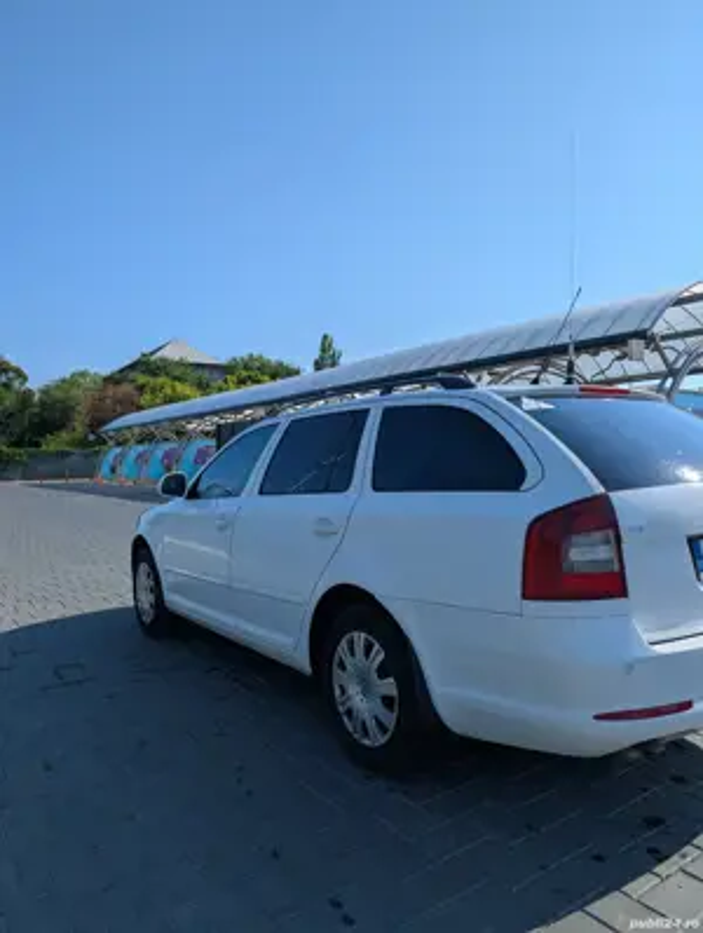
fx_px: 648
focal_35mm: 24
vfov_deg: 71.5
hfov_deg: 57.0
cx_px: 352
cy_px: 466
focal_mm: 6.9
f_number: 1.68
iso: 20
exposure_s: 1/1212
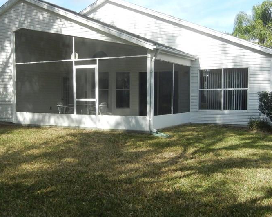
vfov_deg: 33.4
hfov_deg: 41.0
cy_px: 112
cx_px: 116
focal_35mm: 45
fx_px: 362
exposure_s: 1/312
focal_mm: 5.4
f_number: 7
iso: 230
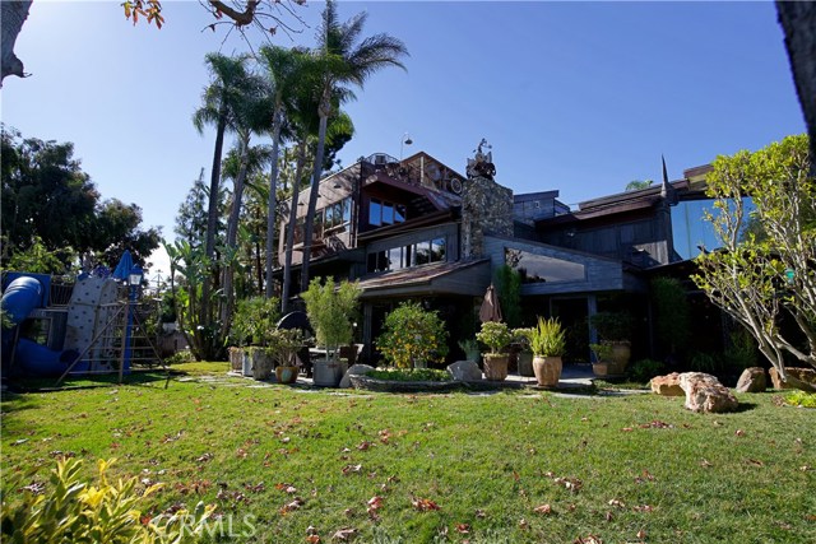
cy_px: 272
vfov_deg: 70.5
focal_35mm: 17
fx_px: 385
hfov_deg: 93.3
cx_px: 408
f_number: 7.1
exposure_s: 1/5000
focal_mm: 17
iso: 2500
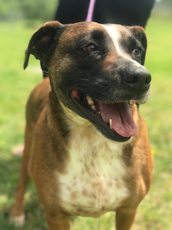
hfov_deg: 25.7
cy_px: 115
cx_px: 86
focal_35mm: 57
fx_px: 378
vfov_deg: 33.8
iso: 20
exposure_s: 1/507
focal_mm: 6.6
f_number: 2.8
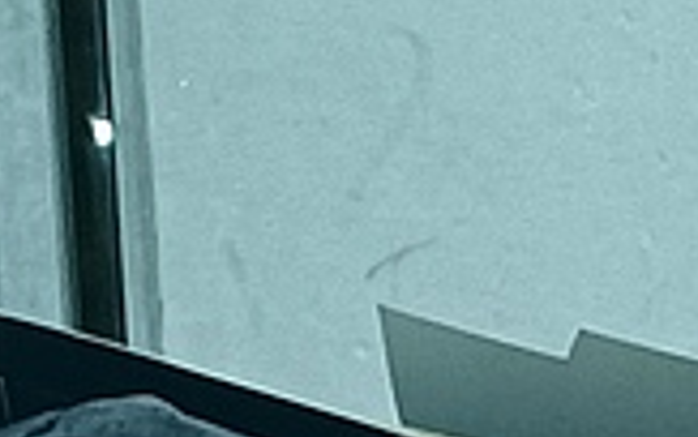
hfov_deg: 8.4
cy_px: 1812
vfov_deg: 5.3
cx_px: 1944
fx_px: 4129
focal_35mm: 217
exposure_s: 1/33.3
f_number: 1.8
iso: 1481
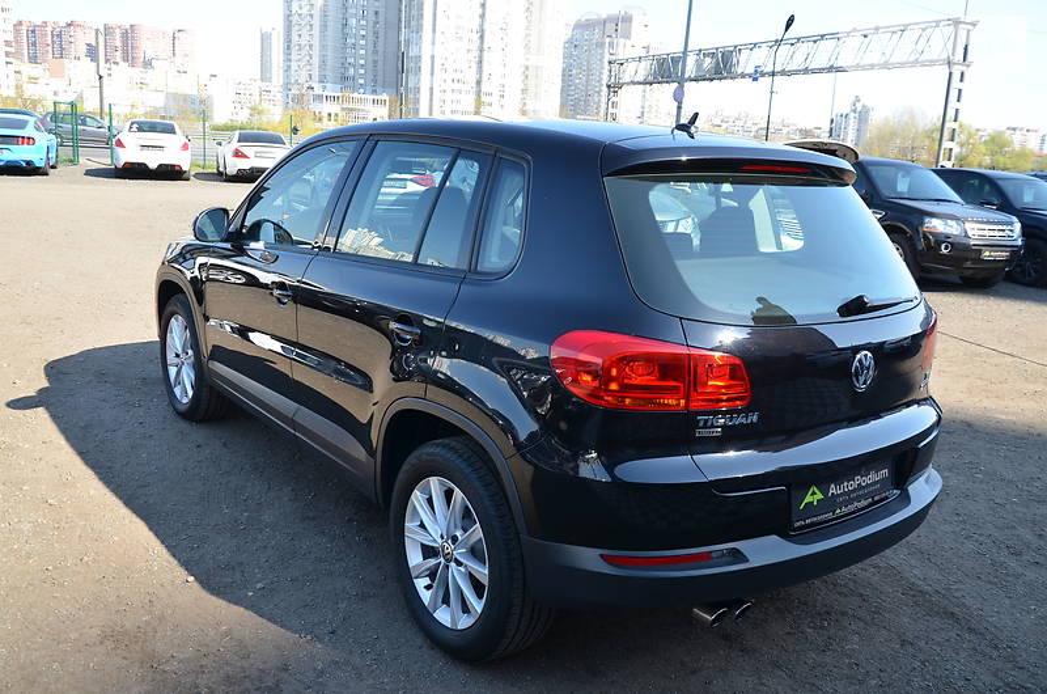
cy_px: 347
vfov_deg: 41.5
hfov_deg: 59.6
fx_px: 914
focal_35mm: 32
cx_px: 524
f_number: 7.1
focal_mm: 21
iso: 200
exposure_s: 1/200
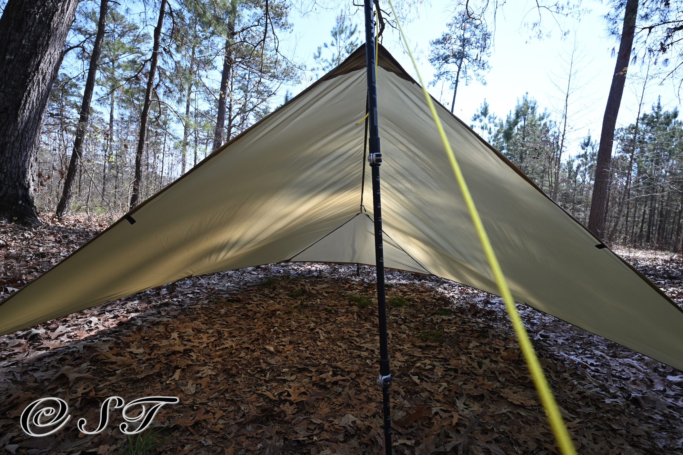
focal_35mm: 20
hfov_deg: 84.0
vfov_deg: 61.9
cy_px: 228
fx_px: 379
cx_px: 342
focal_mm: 20
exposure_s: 1/160
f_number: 8
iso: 200
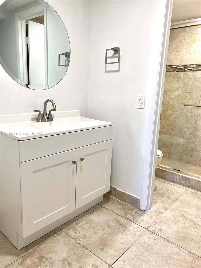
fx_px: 201
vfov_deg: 67.3
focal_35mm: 26
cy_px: 134
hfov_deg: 53.1
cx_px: 100
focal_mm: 4.25
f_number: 1.8
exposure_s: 1/120
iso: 125
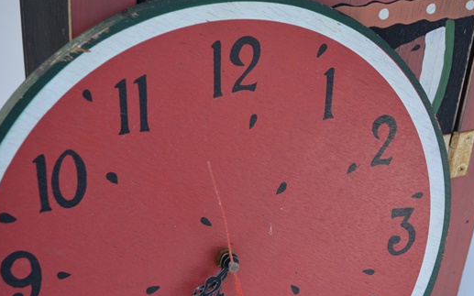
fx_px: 917
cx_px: 209
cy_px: 165
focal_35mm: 71
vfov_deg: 18.3
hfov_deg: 29.0
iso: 360
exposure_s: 1/125
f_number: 5.6
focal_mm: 40
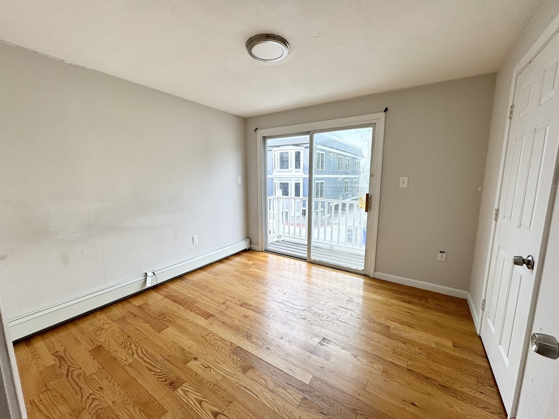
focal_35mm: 14
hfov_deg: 102.1
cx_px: 280
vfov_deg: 85.7
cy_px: 210
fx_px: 226
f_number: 2.2
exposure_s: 1/246
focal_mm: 2.22
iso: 40
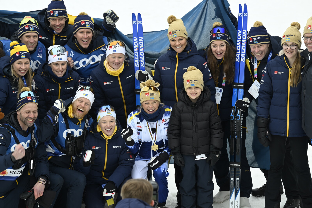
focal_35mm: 160
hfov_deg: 12.8
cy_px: 104
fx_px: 1387
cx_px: 156
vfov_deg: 8.6
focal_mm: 160
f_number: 7.1
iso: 320
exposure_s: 1/100
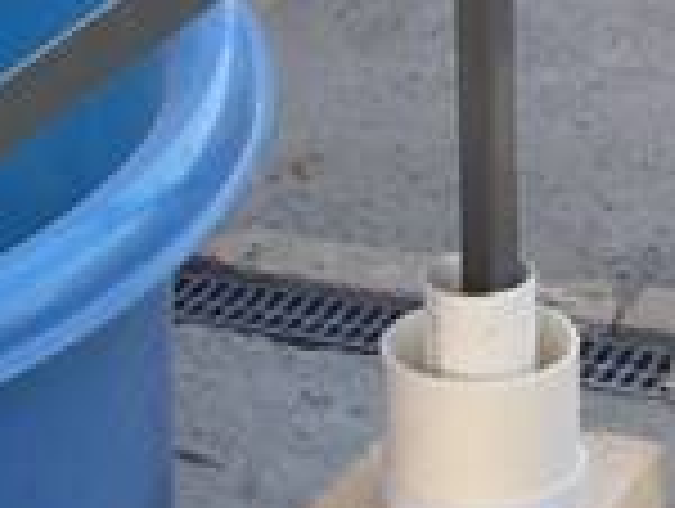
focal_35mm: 181
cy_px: -22
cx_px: 684
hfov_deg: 10.8
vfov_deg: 8.2
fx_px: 3535
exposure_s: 1/90
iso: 80
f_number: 2.7
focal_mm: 5.6
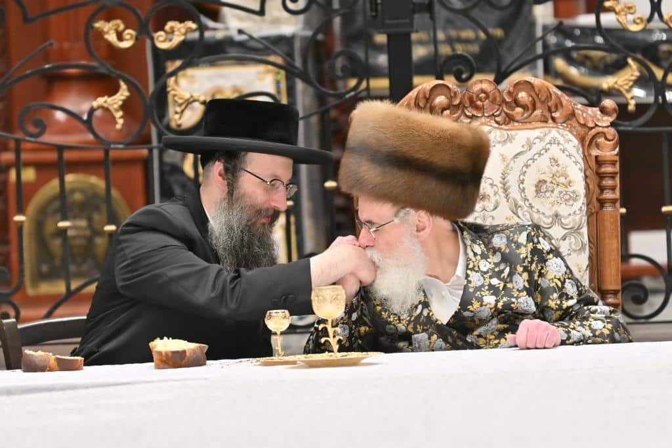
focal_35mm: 300
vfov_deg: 4.6
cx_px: 336
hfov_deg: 6.9
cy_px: 224
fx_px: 5598
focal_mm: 200
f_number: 2.8
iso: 250
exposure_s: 1/320
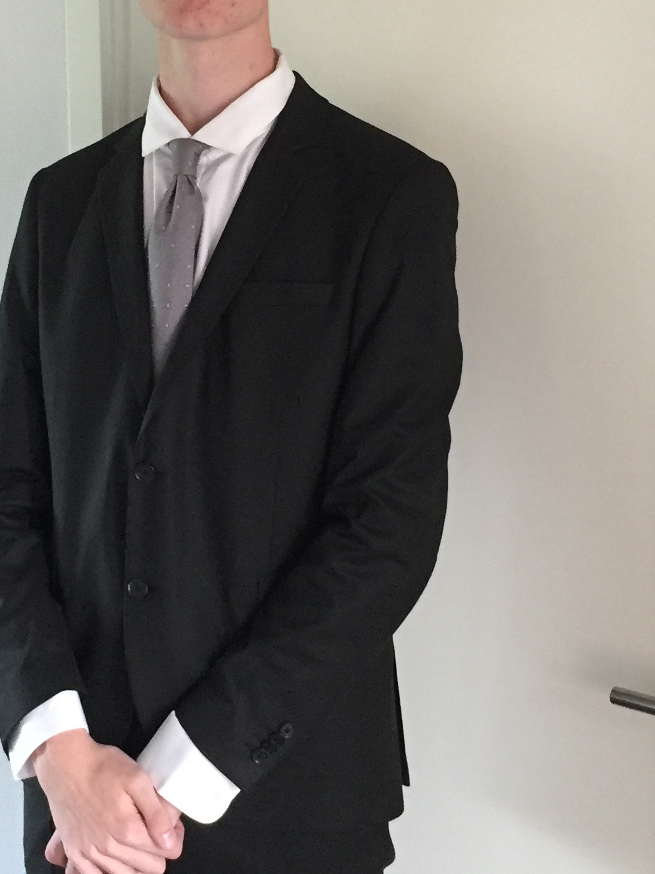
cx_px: 247
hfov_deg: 21.6
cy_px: 342
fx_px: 1716
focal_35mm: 68
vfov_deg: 28.5
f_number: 2.2
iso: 200
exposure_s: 1/33
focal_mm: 4.15
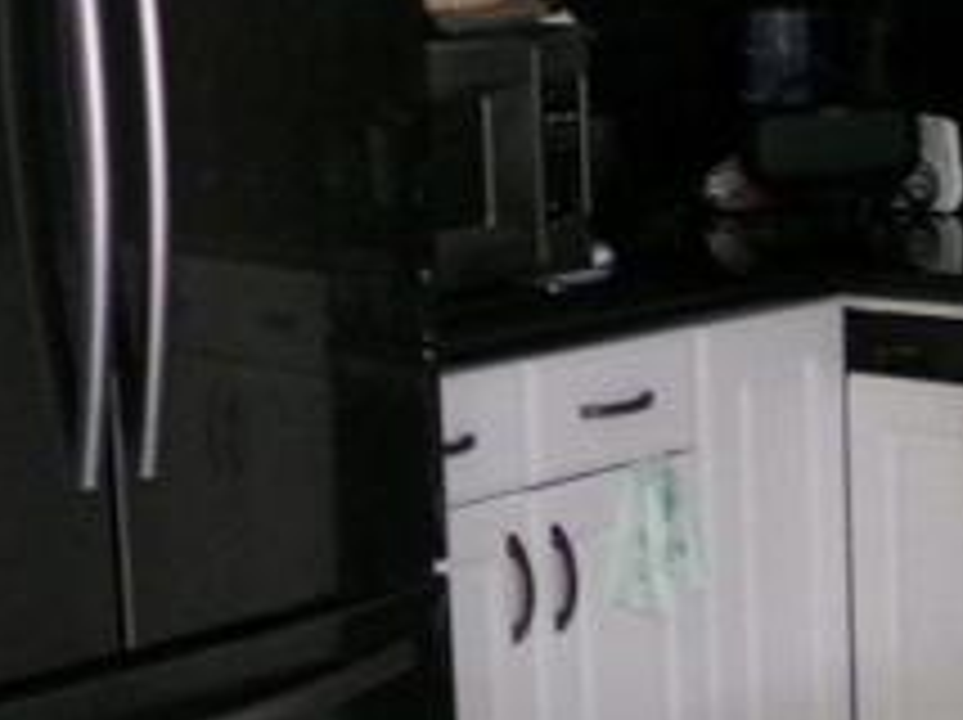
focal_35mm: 115
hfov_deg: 16.1
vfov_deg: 12.9
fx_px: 3196
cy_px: 378
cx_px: 1323
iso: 623
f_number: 3.7
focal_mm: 4.3
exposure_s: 1/17
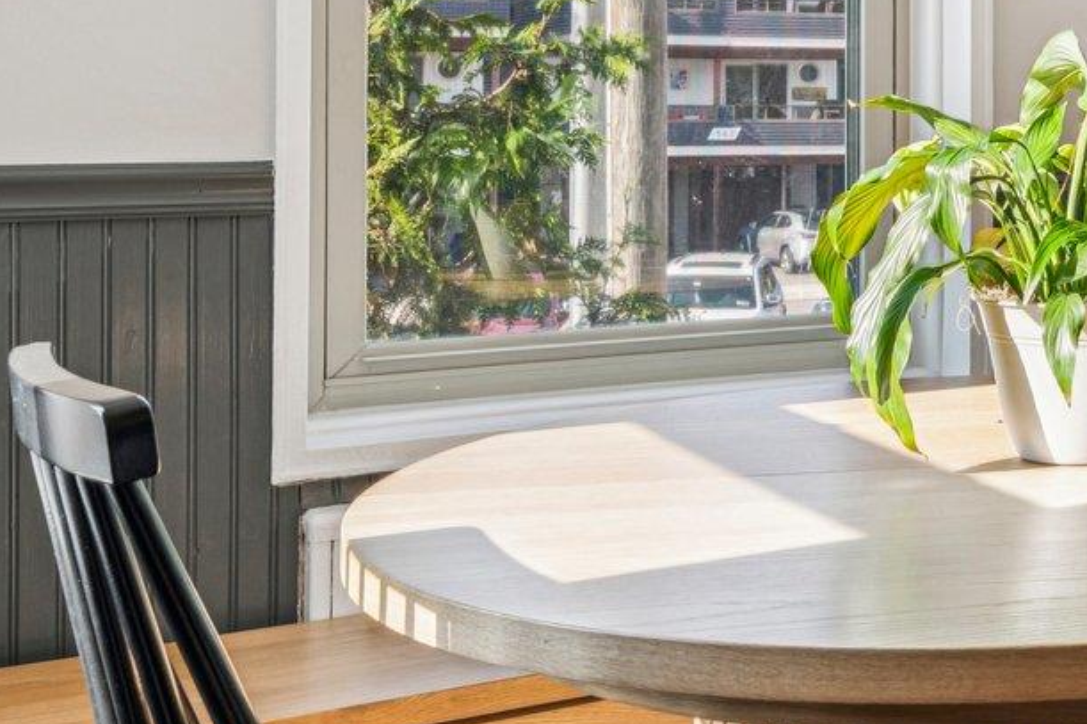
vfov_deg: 23.4
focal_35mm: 57
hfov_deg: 31.0
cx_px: 1217
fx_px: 1721
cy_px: 140
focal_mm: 17
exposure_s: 1/50
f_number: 8
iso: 250
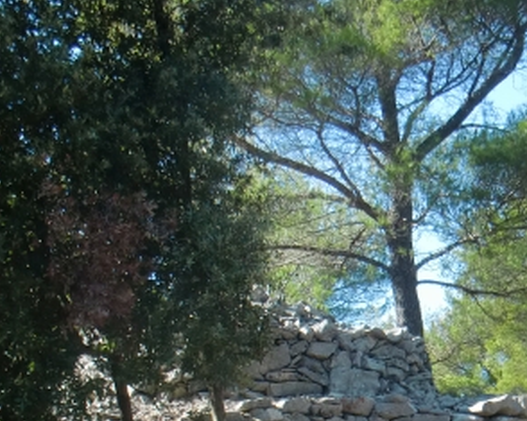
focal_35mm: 101
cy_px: 451
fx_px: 1575
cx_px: 482
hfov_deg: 18.7
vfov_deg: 14.9
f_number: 3.9
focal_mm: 6.66
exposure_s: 1/250
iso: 100
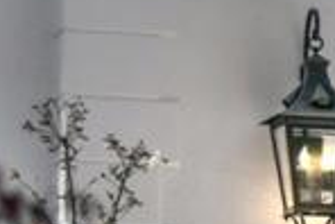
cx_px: 720
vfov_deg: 3.2
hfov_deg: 4.7
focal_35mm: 429
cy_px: 232
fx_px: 3996
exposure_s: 1/4000
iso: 500
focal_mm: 62
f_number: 4
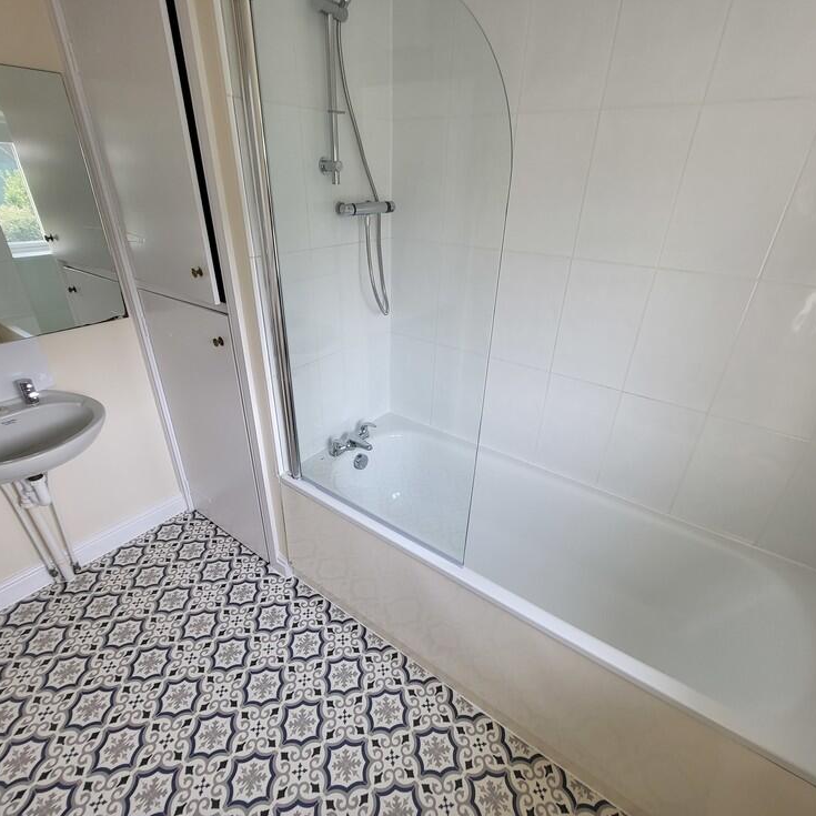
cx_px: 403
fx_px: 427
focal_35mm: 16
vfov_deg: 87.4
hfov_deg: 87.4
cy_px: 425
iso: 64
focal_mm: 1.74
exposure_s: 1/50
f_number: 2.2
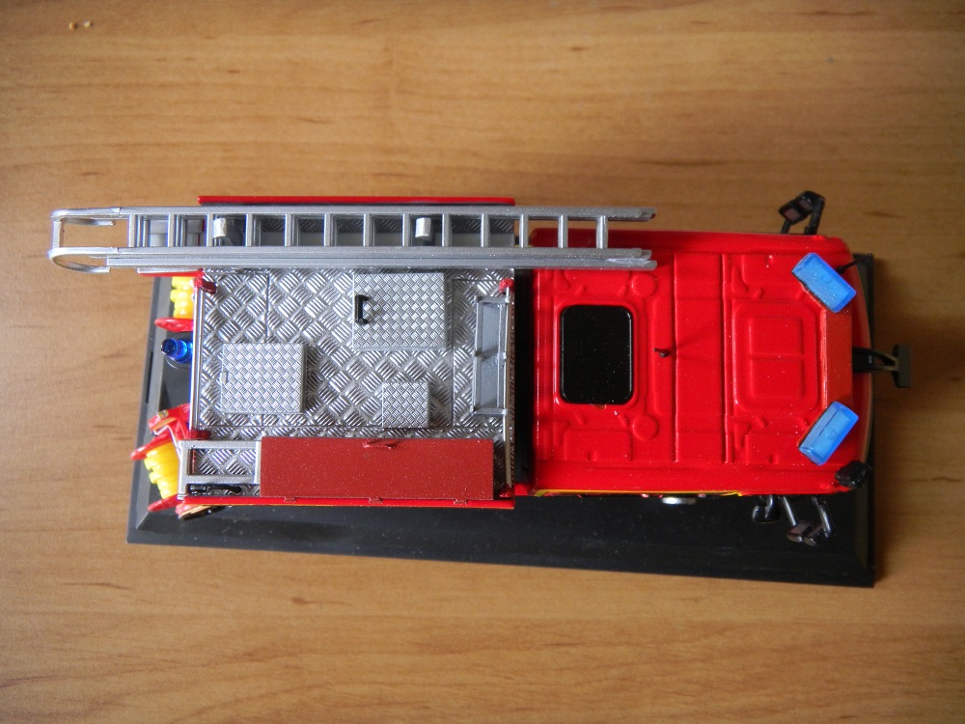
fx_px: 781
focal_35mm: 28
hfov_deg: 63.4
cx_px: 482
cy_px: 362
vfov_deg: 49.7
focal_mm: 5
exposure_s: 1/59.8
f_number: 3.9
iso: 161
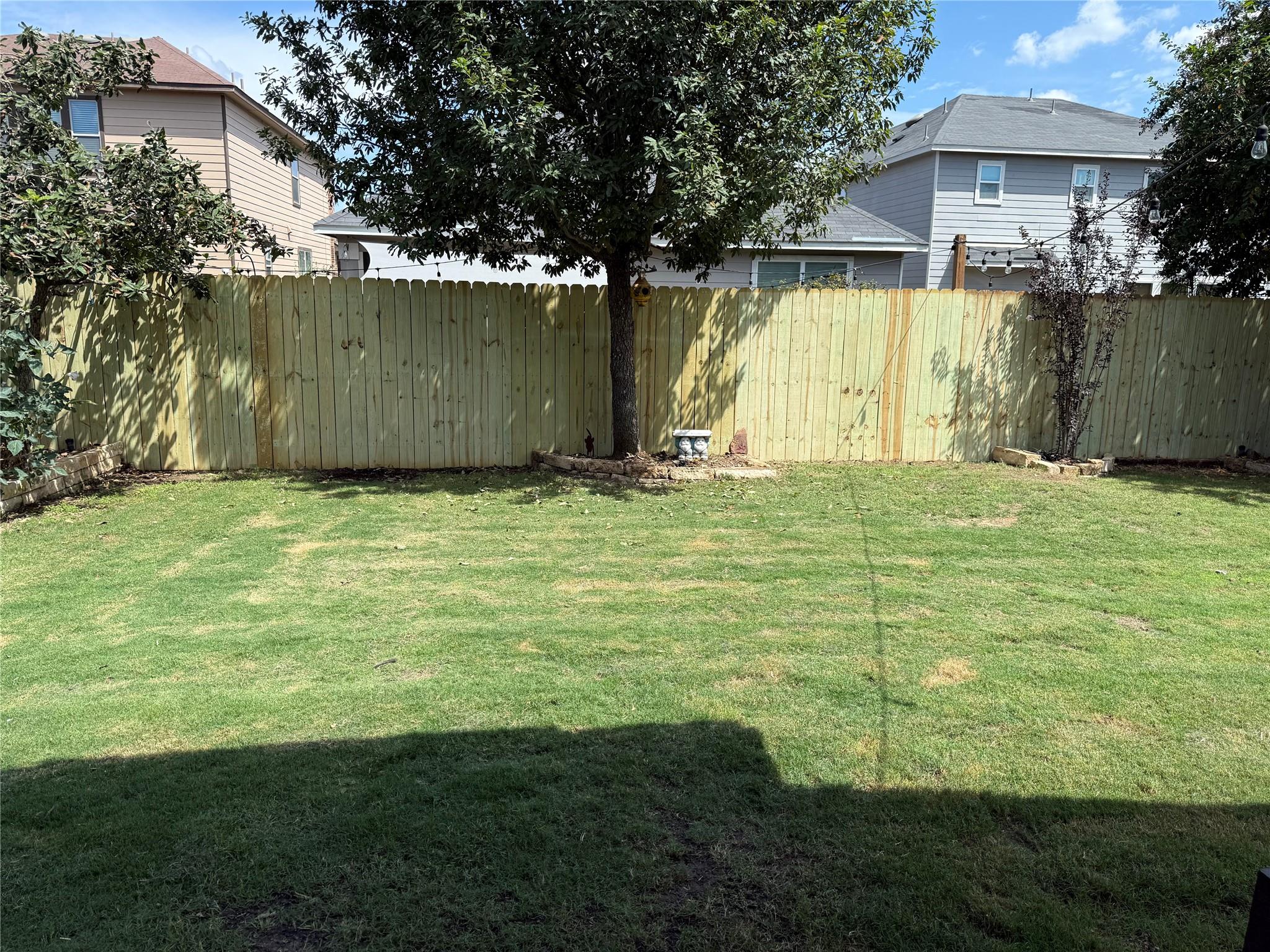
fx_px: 881
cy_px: 476
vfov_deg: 56.8
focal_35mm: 24
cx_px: 635
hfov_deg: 71.6
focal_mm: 6.76
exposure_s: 1/2907
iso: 80
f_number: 1.78
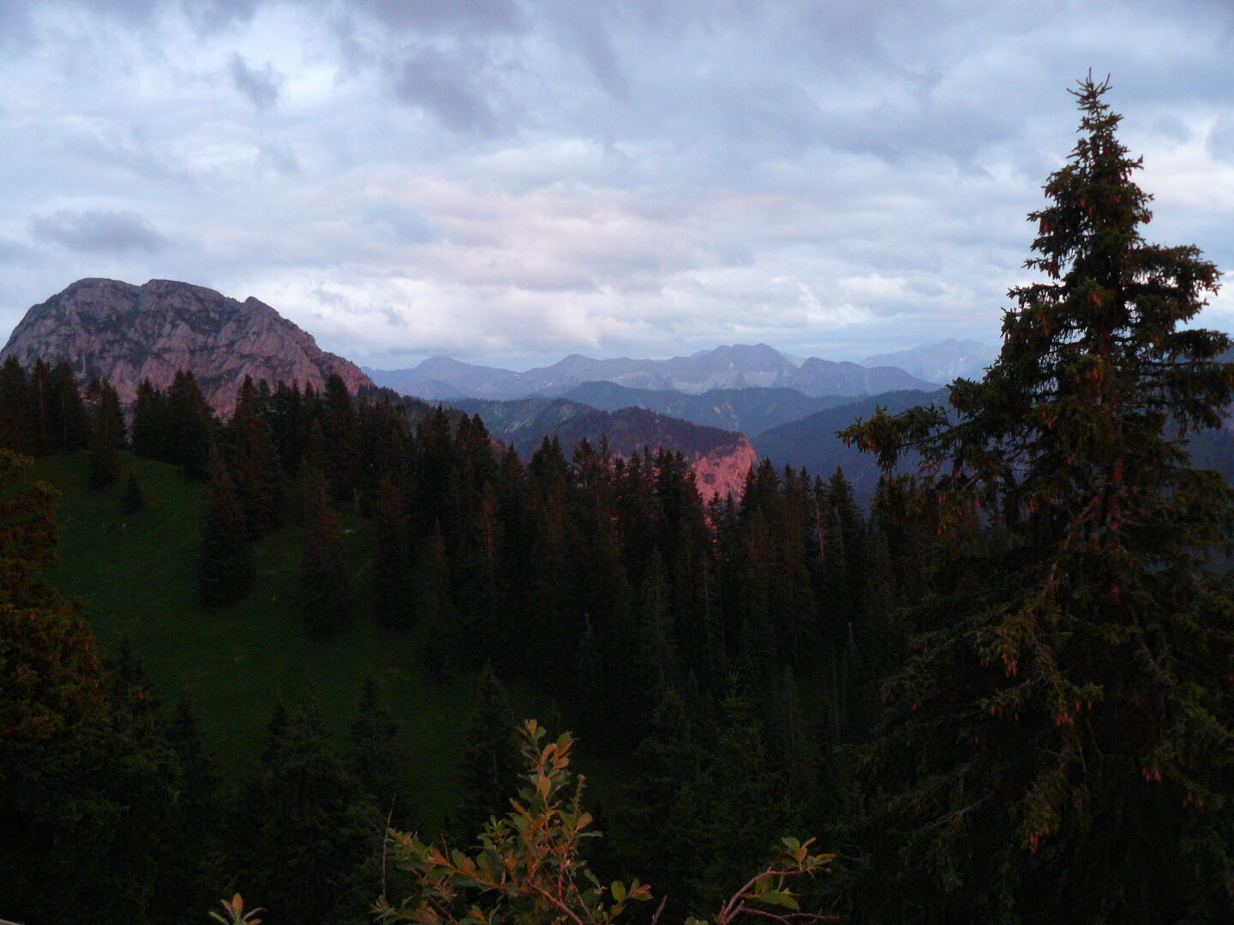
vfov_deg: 39.7
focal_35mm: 36
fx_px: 1283
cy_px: 462
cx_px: 617
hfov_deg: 51.4
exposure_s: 1/15
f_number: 2.8
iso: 200
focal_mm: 6
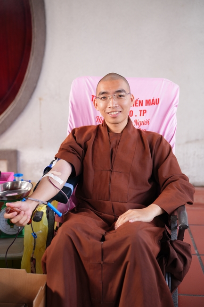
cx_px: 102
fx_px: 536
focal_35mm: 63
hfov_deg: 21.6
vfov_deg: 31.9
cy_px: 154
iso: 640
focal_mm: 63
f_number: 2.8
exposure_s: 1/125
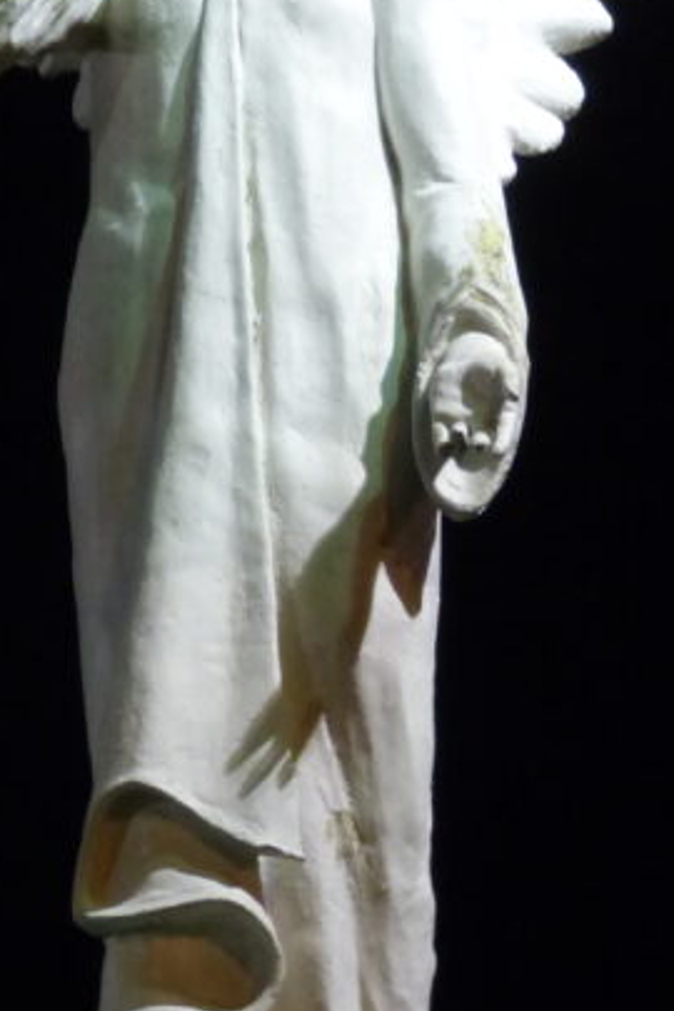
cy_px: 342
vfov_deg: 5.4
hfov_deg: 3.6
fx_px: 10643
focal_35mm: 379
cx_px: 362
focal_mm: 25.81
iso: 800
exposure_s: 1/13
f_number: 5.3
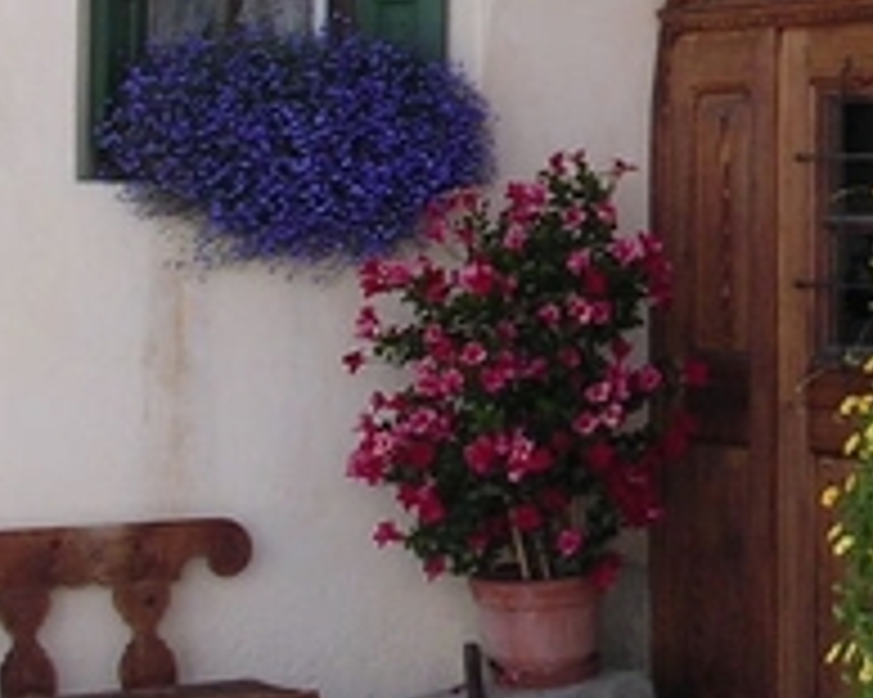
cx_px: 1012
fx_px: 2970
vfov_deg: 13.3
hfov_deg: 16.1
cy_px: 81
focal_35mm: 115
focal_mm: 5.8
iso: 100
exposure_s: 1/147
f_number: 5.6
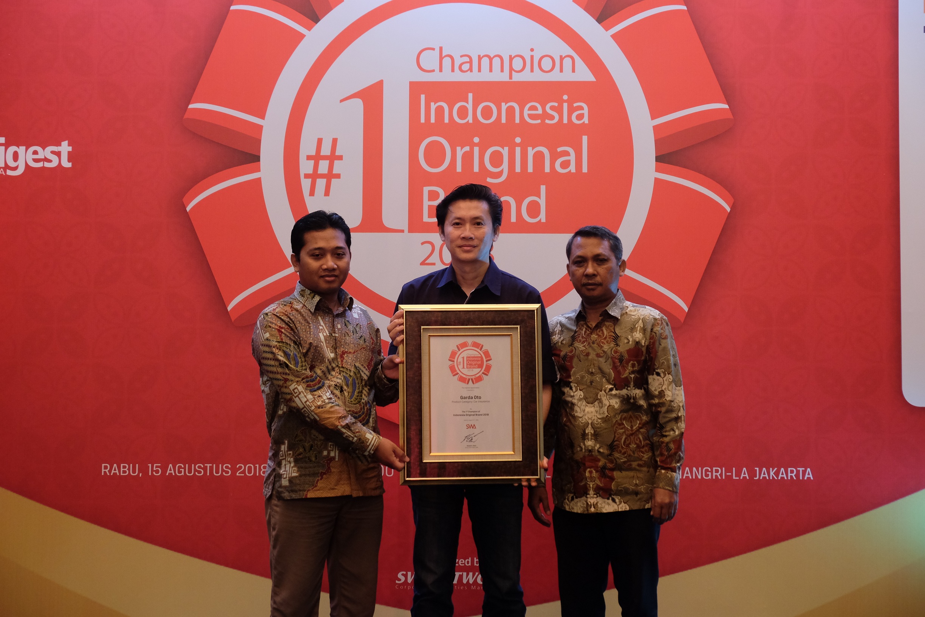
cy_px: 308
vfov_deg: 27.5
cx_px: 462
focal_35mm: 49
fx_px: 1259
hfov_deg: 40.3
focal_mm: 32.6
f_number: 4.3
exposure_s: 1/17
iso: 1600
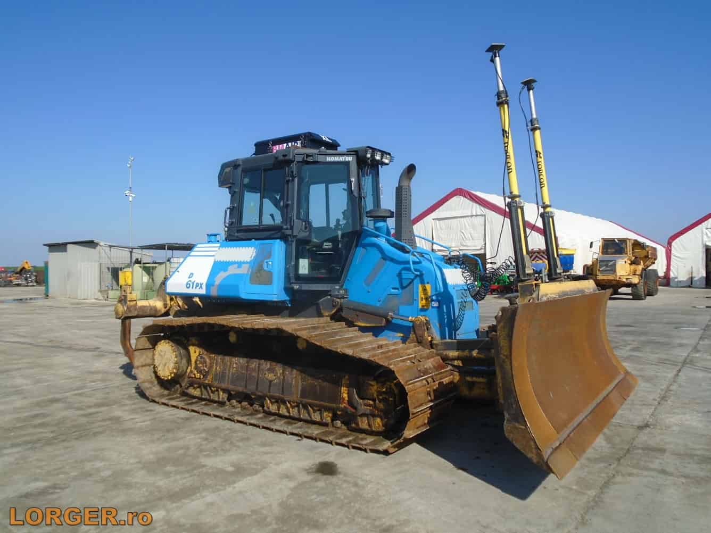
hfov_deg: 67.3
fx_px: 534
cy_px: 266
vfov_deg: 53.1
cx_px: 356
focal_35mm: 26
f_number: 8
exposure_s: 1/250
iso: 100
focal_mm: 4.6
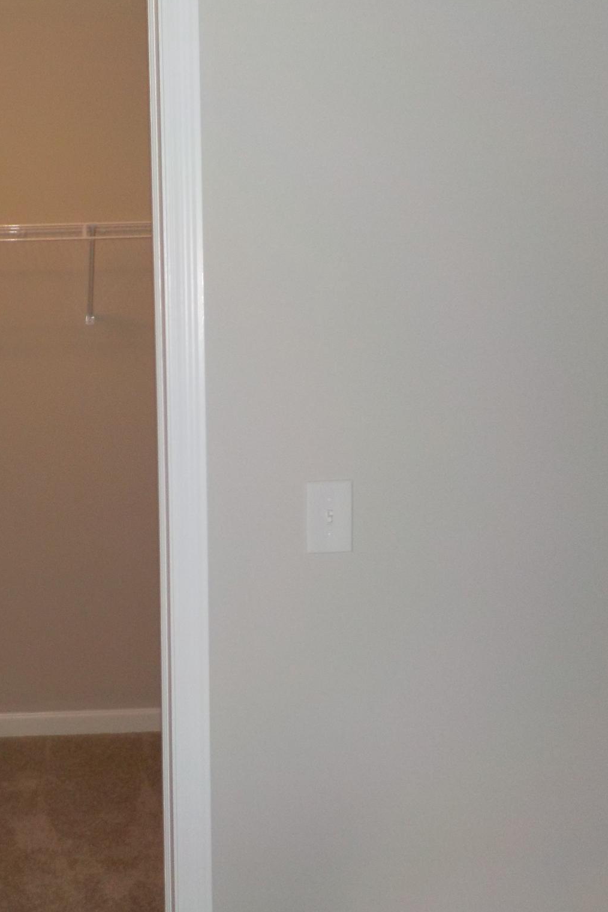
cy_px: 454
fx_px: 1064
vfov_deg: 46.4
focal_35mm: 42
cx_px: 74
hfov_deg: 30.6
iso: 200
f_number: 3.3
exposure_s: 1/30
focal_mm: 4.1
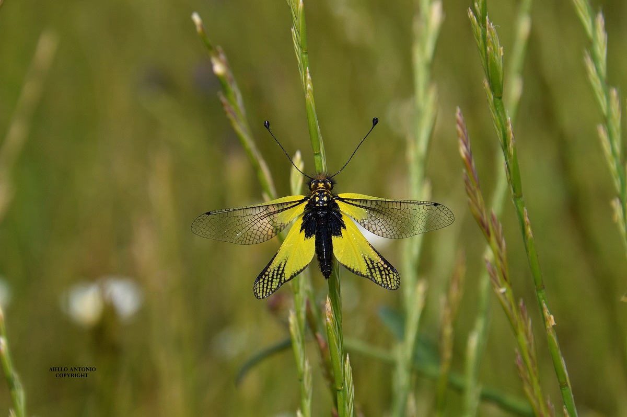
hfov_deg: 13.1
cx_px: 314
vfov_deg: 8.7
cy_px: 208
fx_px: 2740
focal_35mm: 158
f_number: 8
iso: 100
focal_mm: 105
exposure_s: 1/125
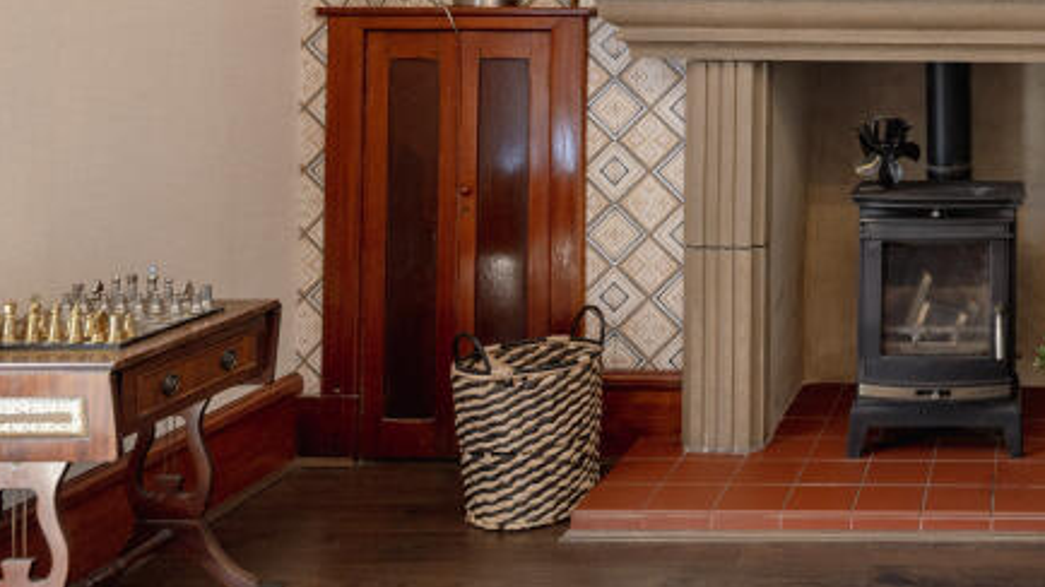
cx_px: 1033
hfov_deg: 42.2
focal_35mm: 42
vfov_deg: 26.8
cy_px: 1
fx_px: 1164
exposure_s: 1/13
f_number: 8
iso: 400
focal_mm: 17
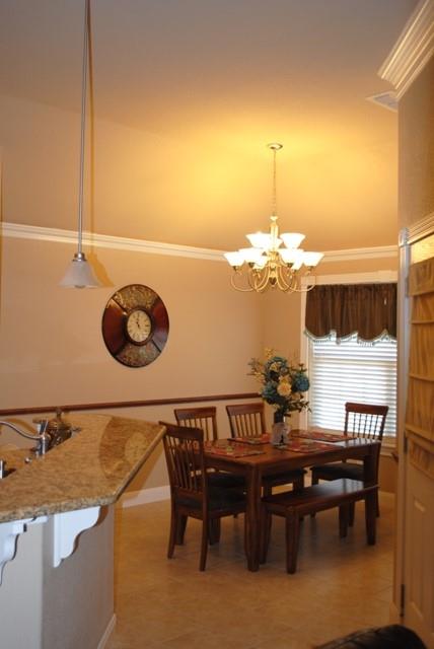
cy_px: 324
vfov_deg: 49.5
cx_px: 217
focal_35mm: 39
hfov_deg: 34.3
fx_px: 704
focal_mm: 26
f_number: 4.2
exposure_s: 1/20
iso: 200
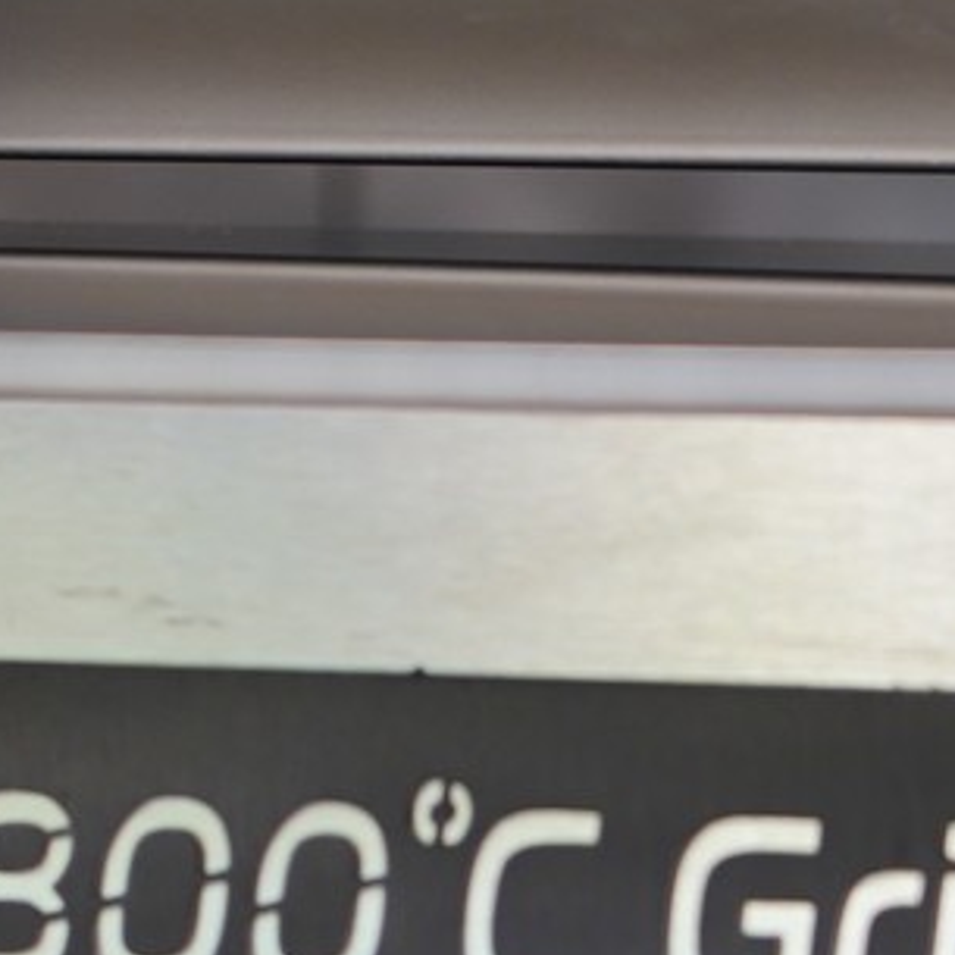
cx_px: 582
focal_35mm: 374
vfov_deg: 4.7
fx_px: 11674
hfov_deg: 4.7
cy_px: 819
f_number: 4
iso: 1000
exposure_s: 1/125
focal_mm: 105
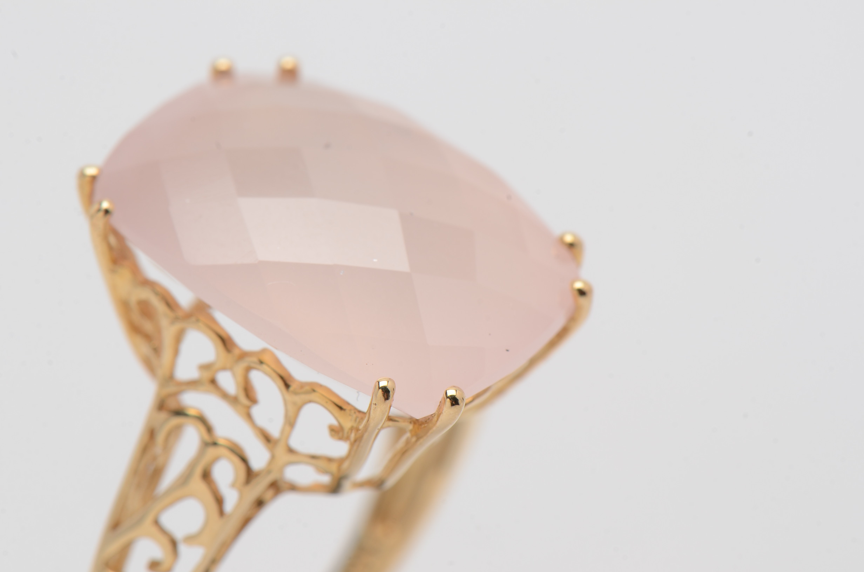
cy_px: 286
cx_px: 432
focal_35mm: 128
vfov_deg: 10.7
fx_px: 3054
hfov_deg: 16.1
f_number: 18
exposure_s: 1/125
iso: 200
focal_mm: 85
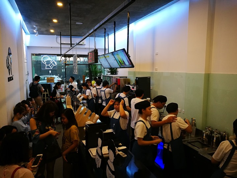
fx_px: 185
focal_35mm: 27
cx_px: 118
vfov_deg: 51.4
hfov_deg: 65.3
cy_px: 89
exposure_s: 1/33.3
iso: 250
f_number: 2.2
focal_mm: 4.5
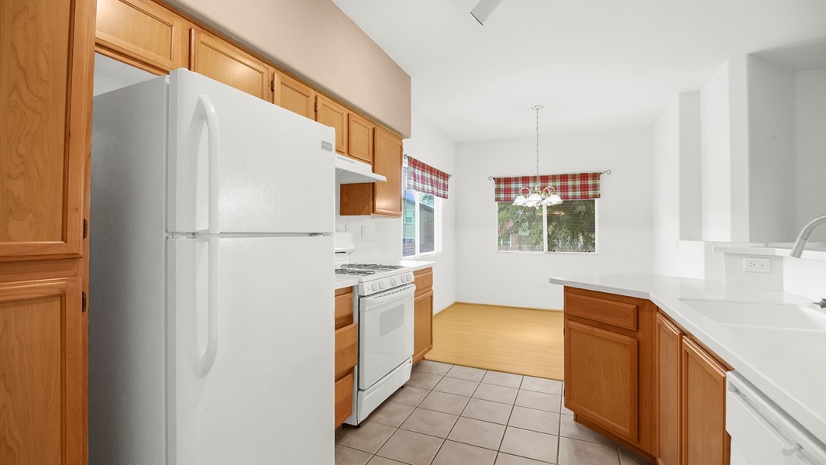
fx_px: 350
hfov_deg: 99.4
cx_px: 414
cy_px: 249
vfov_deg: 67.0
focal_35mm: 16
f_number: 5.6
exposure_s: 1/20
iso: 1000
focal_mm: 10
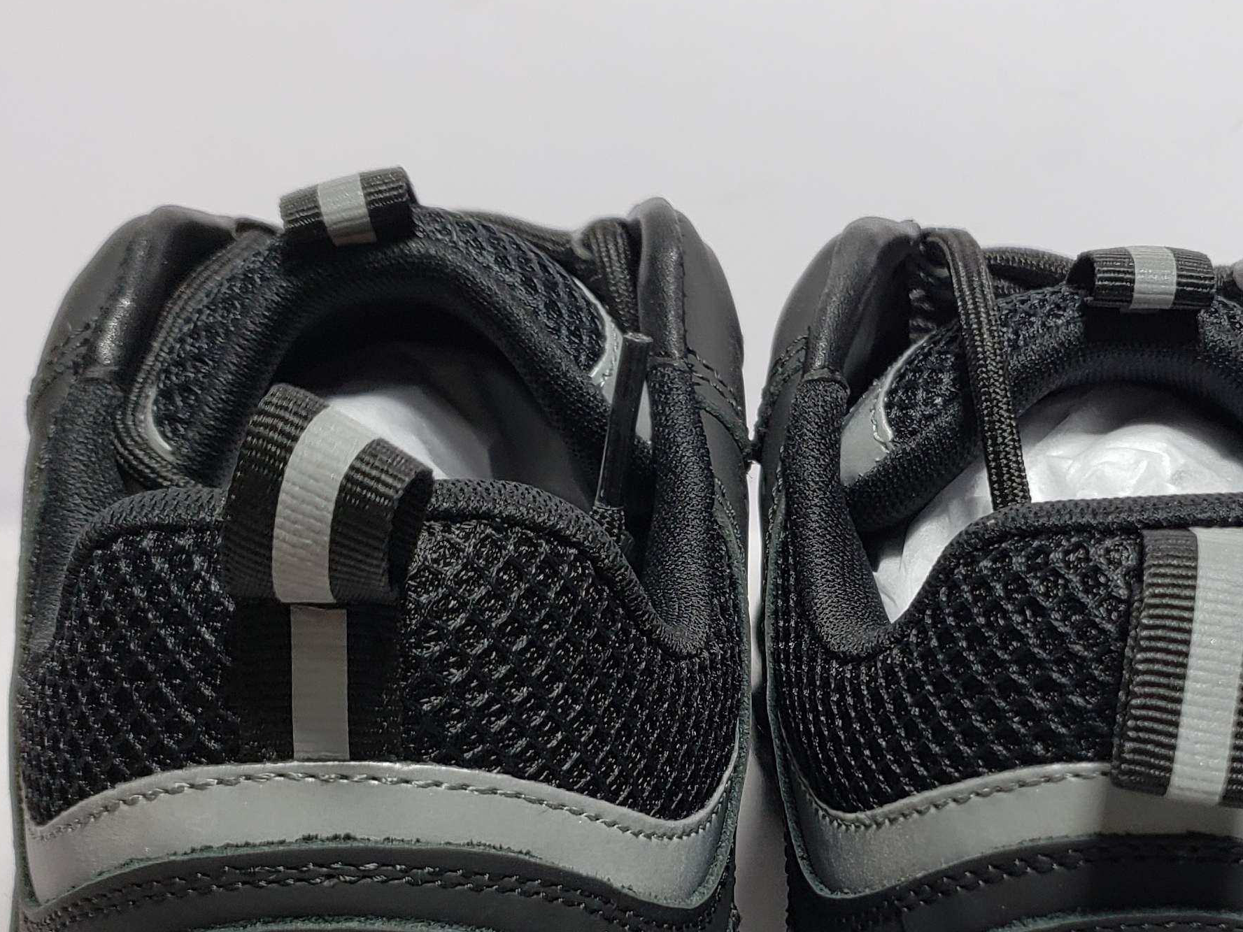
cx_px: 886
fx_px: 2119
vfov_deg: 24.3
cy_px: 781
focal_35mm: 59
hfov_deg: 32.3
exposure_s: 1/325
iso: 50
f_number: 1.5
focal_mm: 4.3
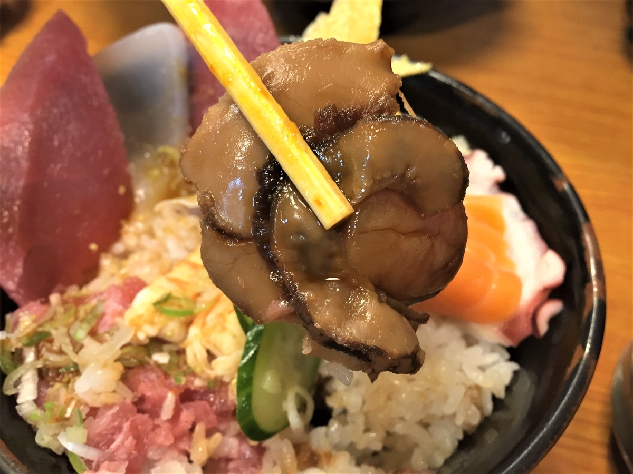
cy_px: 237
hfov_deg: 61.7
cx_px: 316
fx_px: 530
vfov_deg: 48.2
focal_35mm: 29
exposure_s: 1/33
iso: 125
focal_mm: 4.15
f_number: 2.2
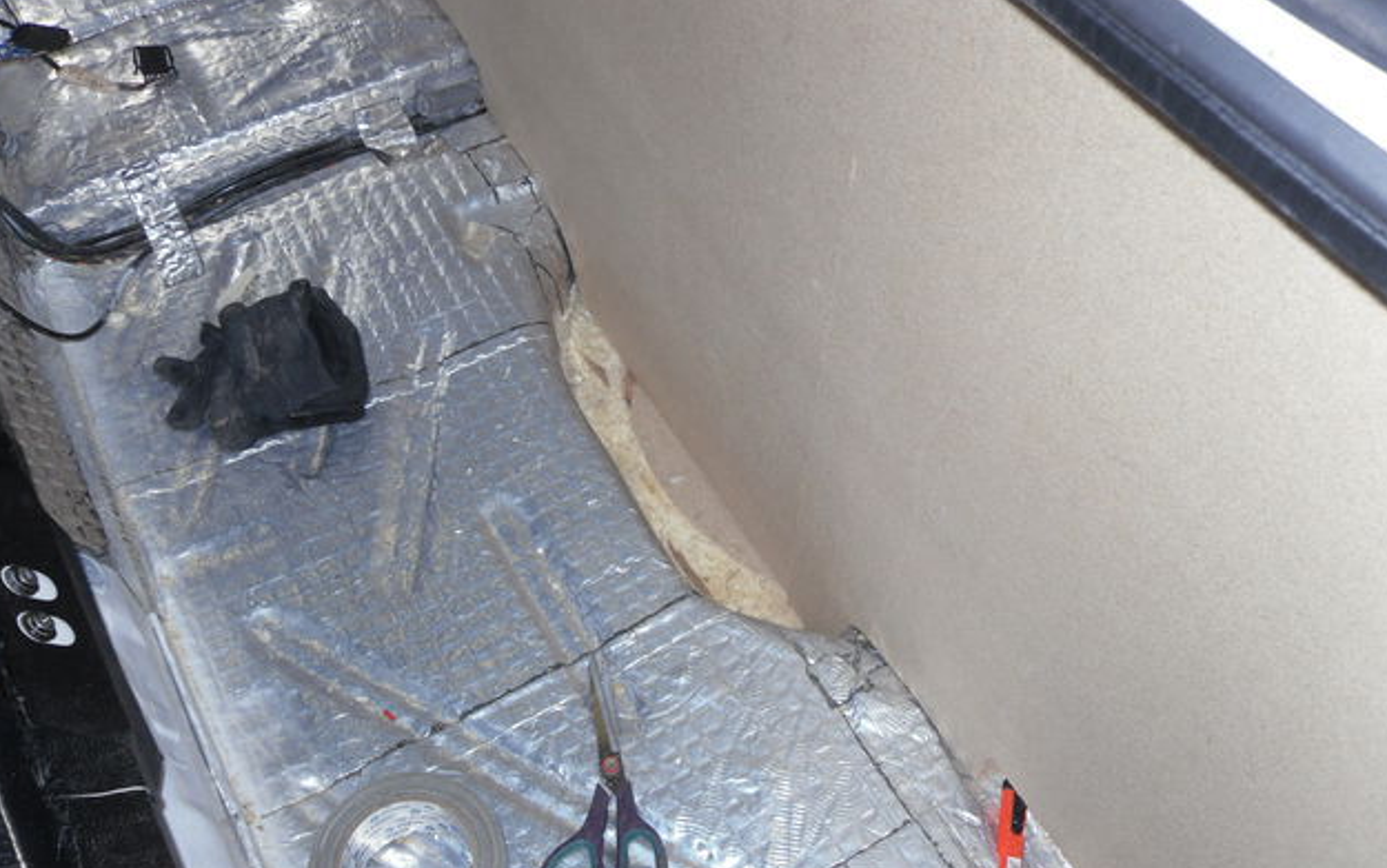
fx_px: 1437
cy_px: 524
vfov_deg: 33.5
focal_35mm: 38
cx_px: 690
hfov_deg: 51.5
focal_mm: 6.3
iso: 80
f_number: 3.5
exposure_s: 1/45
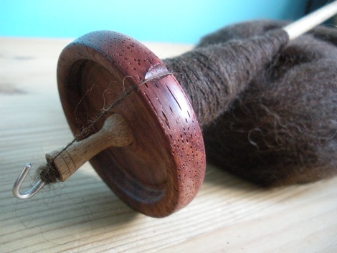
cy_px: 126
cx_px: 168
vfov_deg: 39.7
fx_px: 351
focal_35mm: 36
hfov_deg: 51.3
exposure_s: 1/8
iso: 594
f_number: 3.5
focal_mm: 6.3
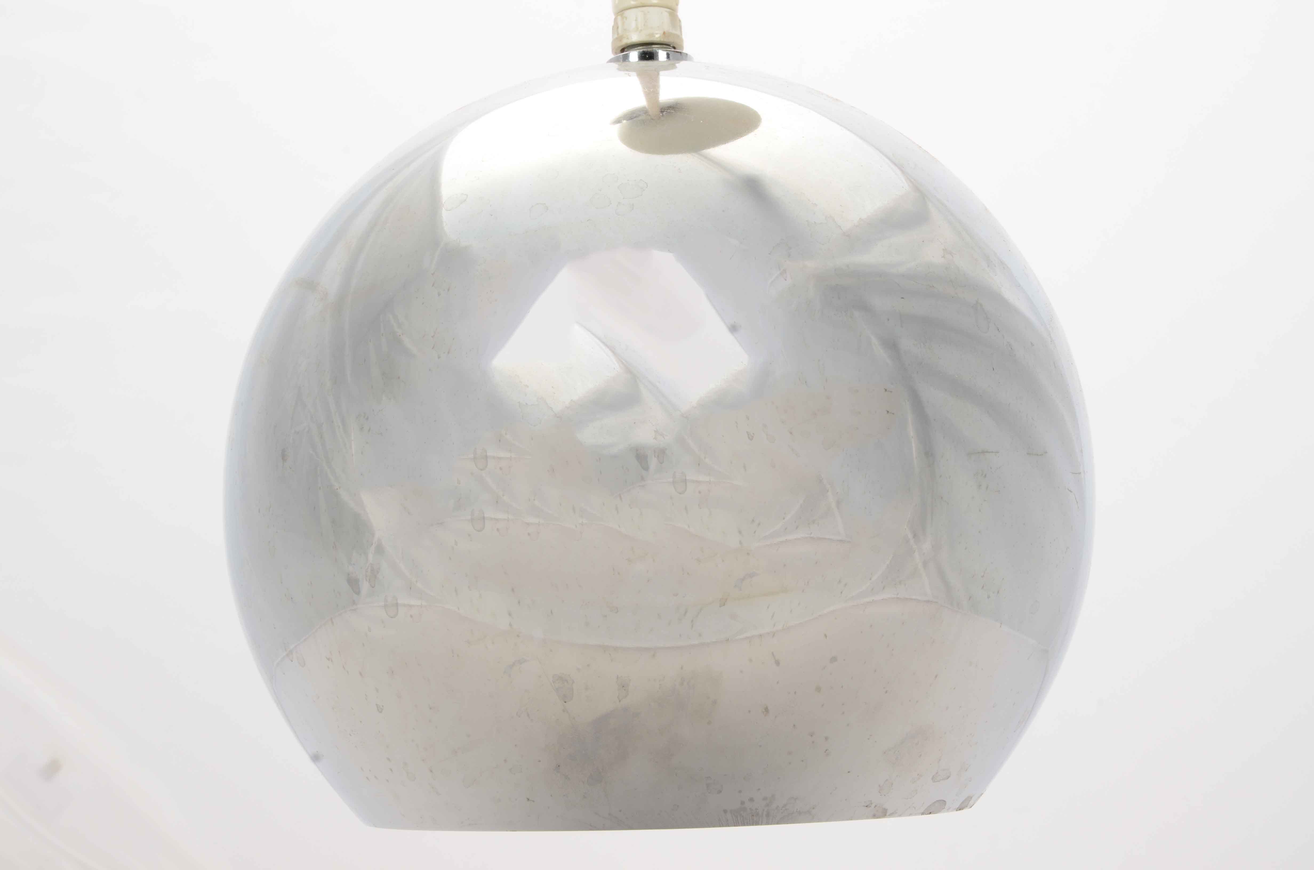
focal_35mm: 68
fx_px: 2459
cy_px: 435
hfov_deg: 29.9
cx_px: 657
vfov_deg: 20.1
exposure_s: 1/160
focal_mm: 45
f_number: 16
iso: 200
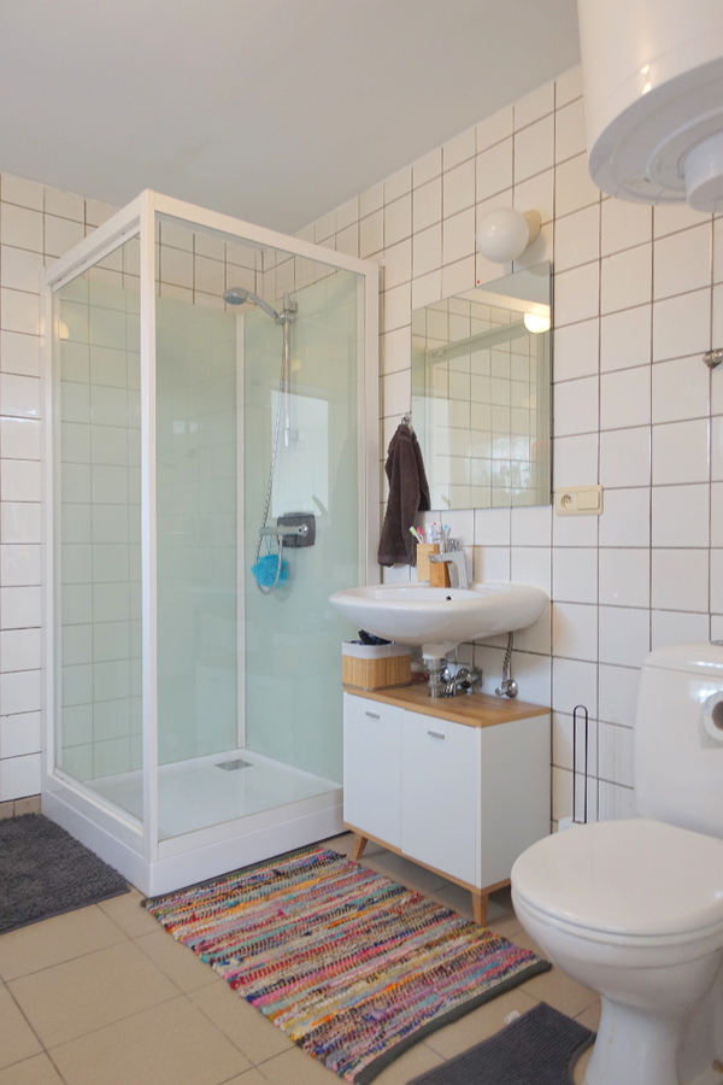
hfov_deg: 53.1
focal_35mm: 24
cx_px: 362
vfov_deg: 73.7
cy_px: 542
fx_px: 723
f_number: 2.5
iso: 125
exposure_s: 1/30
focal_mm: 8.8
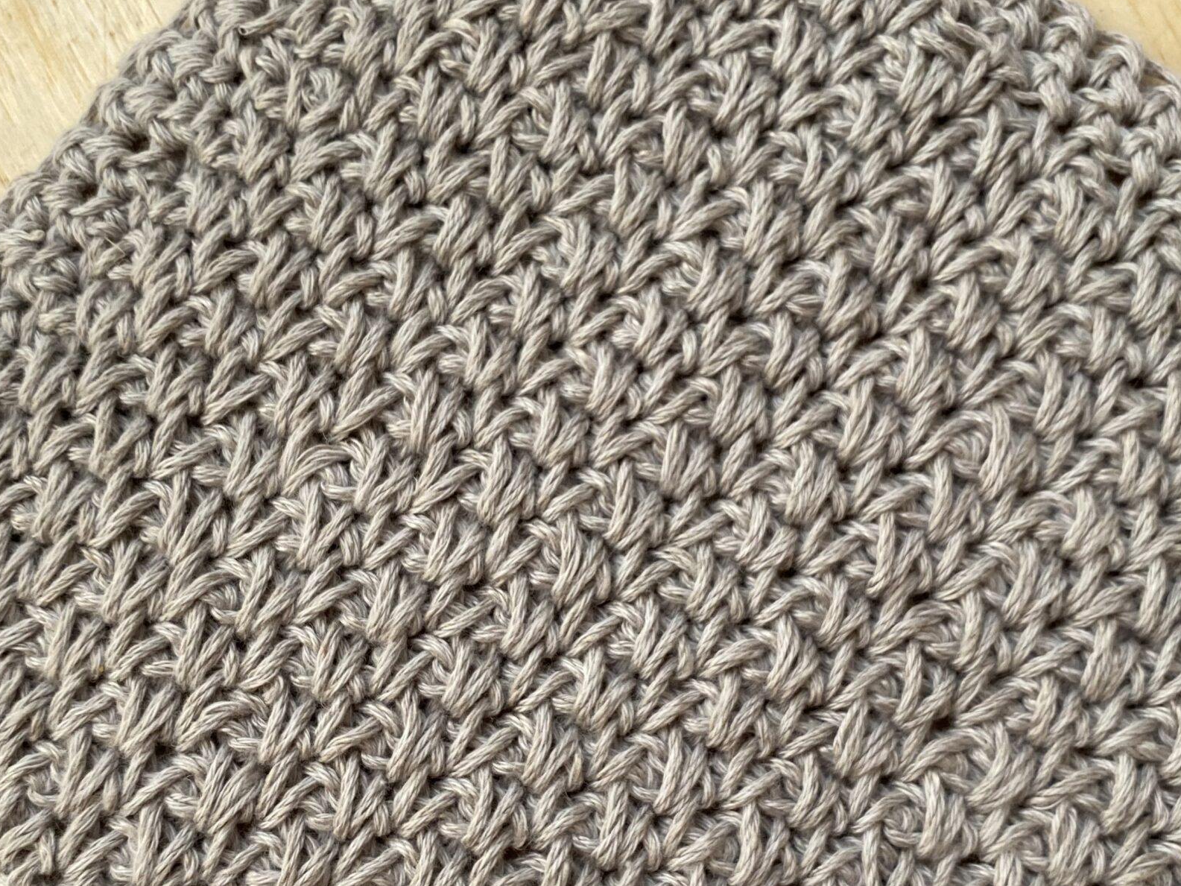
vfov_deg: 34.0
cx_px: 556
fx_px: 1433
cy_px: 596
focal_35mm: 42
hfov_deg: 44.8
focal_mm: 4.25
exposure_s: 1/121
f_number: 1.8
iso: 100
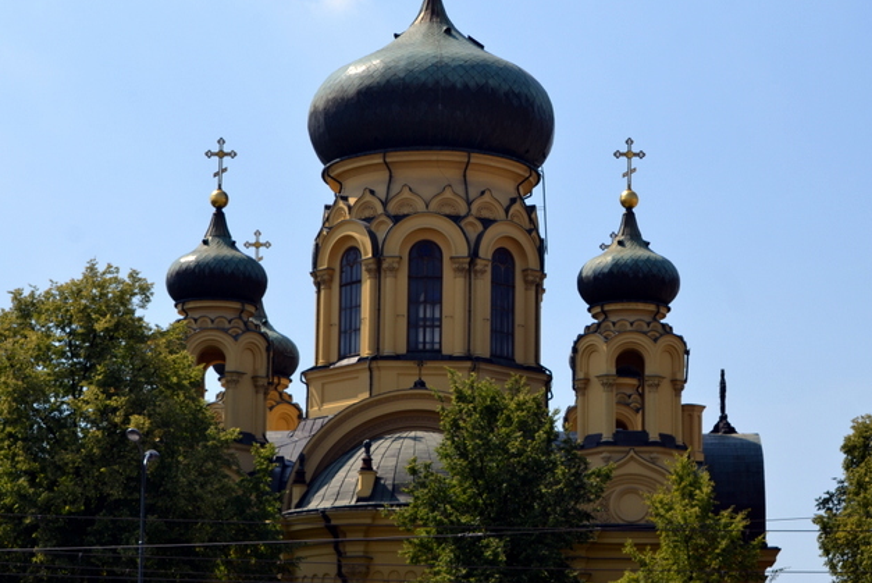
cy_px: 217
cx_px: 492
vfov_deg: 12.4
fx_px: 2690
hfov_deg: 18.4
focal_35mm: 111
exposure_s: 1/320
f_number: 9
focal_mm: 58
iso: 100
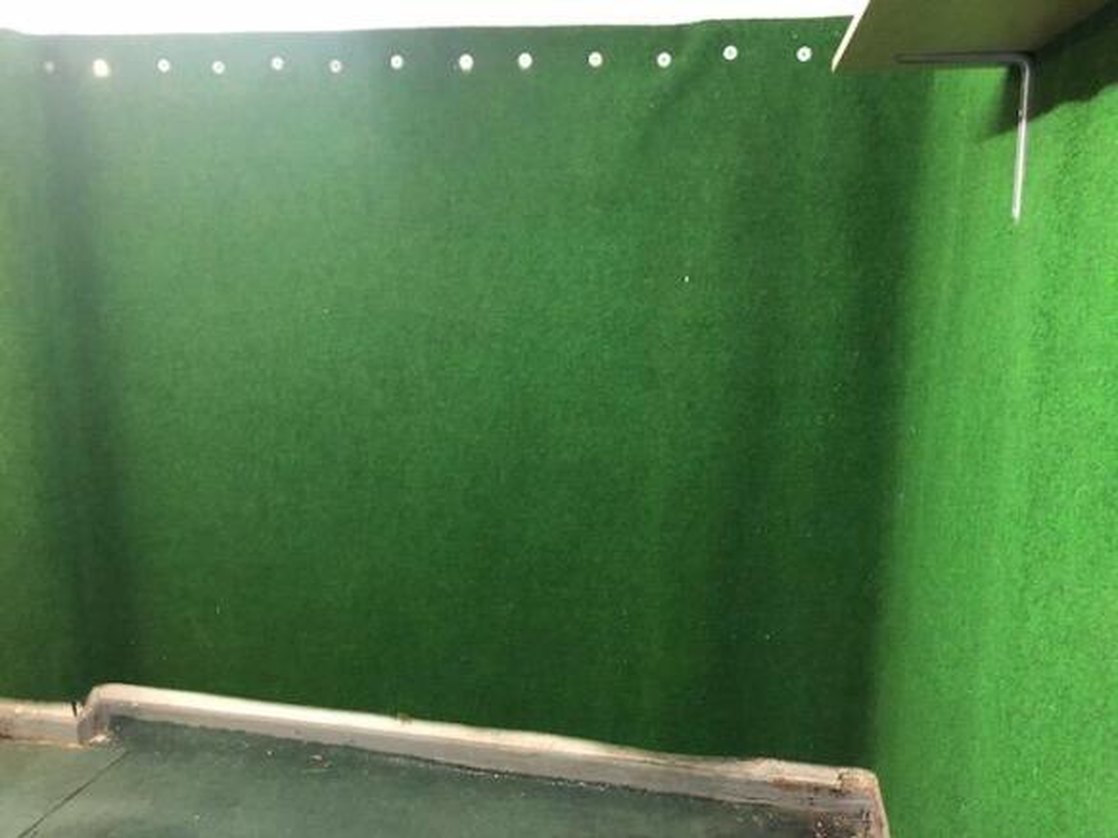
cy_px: 419
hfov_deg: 63.5
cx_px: 559
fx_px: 904
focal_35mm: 28
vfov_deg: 49.7
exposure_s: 1/7
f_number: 1.8
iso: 80
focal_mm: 4
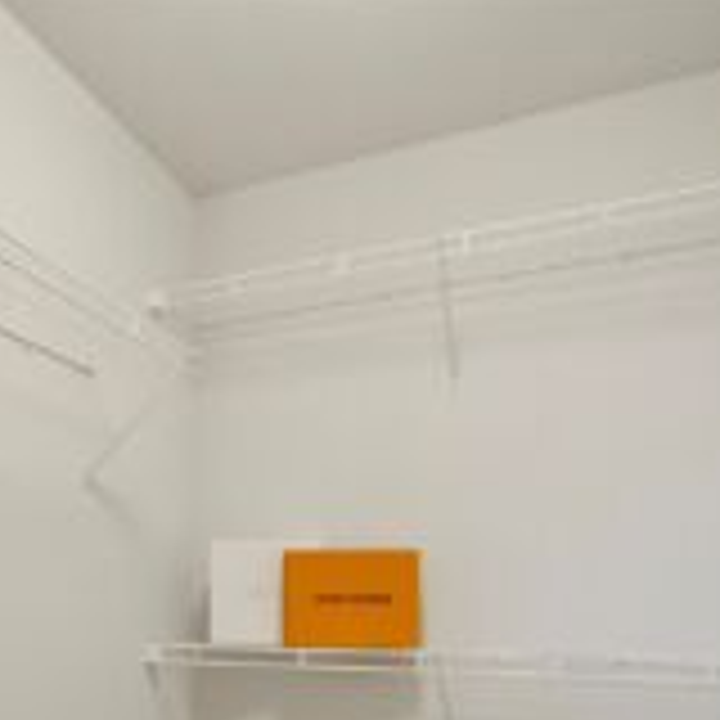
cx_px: 176
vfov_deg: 45.8
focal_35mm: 34
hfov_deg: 46.6
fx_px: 800
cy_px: 583
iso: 400
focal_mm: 16
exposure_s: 1/3.33
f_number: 9
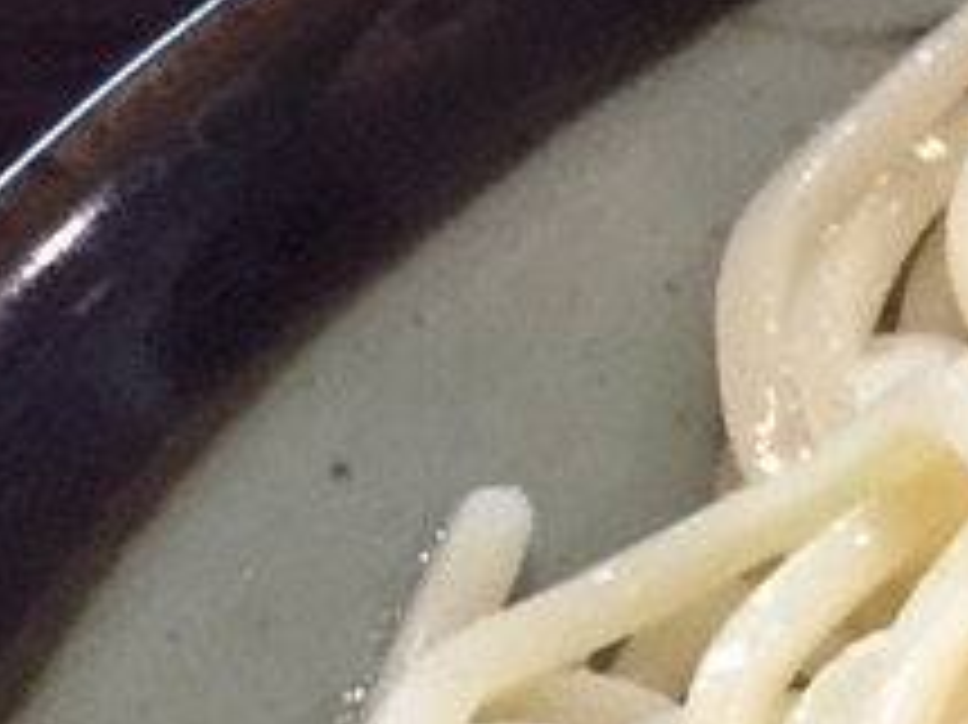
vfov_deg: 8.2
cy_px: 567
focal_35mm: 180
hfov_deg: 8.9
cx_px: 2954
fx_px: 5031
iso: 200
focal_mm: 4.15
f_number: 2.2
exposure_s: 1/30
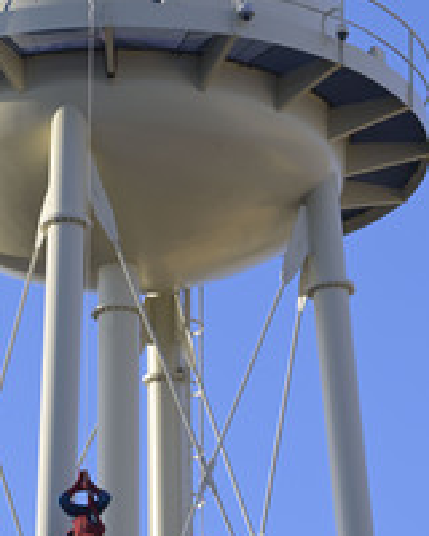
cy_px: 105
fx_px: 4190
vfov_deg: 7.3
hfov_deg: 5.9
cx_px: 121
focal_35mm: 264
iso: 400
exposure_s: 1/800
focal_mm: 125
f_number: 7.1
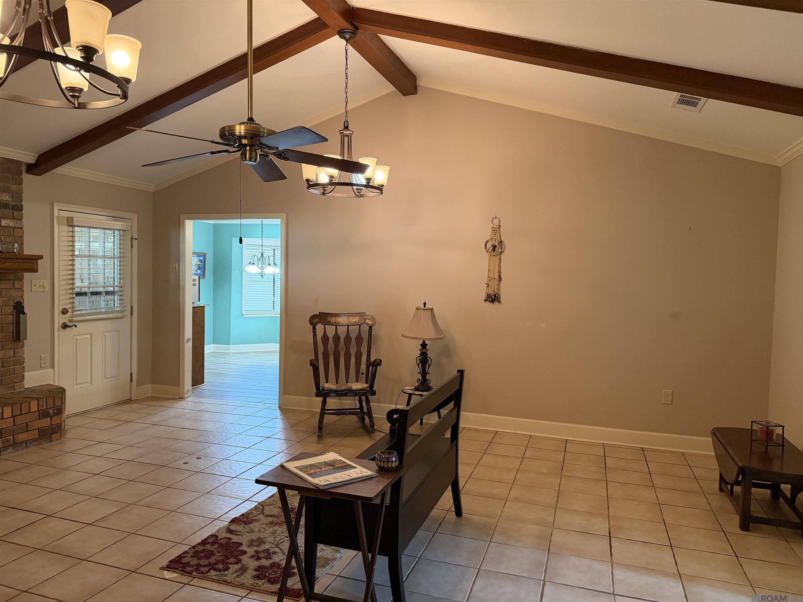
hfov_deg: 71.6
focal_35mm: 24
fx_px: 557
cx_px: 402
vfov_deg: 56.8
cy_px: 301
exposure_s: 1/60
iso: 500
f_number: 1.78
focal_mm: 6.76
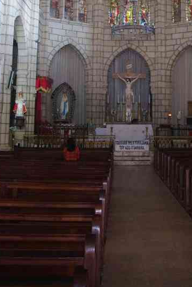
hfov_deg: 26.8
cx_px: 136
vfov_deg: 37.6
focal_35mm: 50
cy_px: 44
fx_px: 399
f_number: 3.5
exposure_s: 1/13
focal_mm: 18
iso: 3200
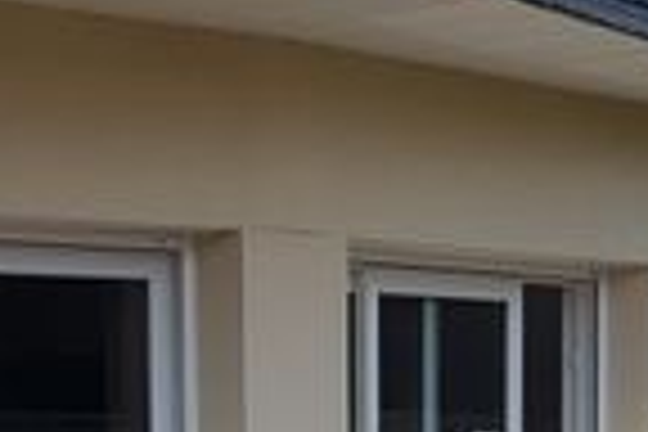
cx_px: 364
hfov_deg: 18.1
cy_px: 662
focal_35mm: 113
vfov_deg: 11.6
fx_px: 2034
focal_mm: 4.2
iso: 50
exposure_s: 1/3112
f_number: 1.7
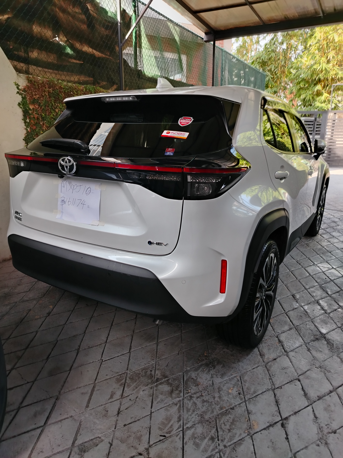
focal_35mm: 24
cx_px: 172
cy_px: 229
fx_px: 317
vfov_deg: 71.6
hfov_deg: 56.8
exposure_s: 1/50
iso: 188
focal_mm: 5.25
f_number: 1.75
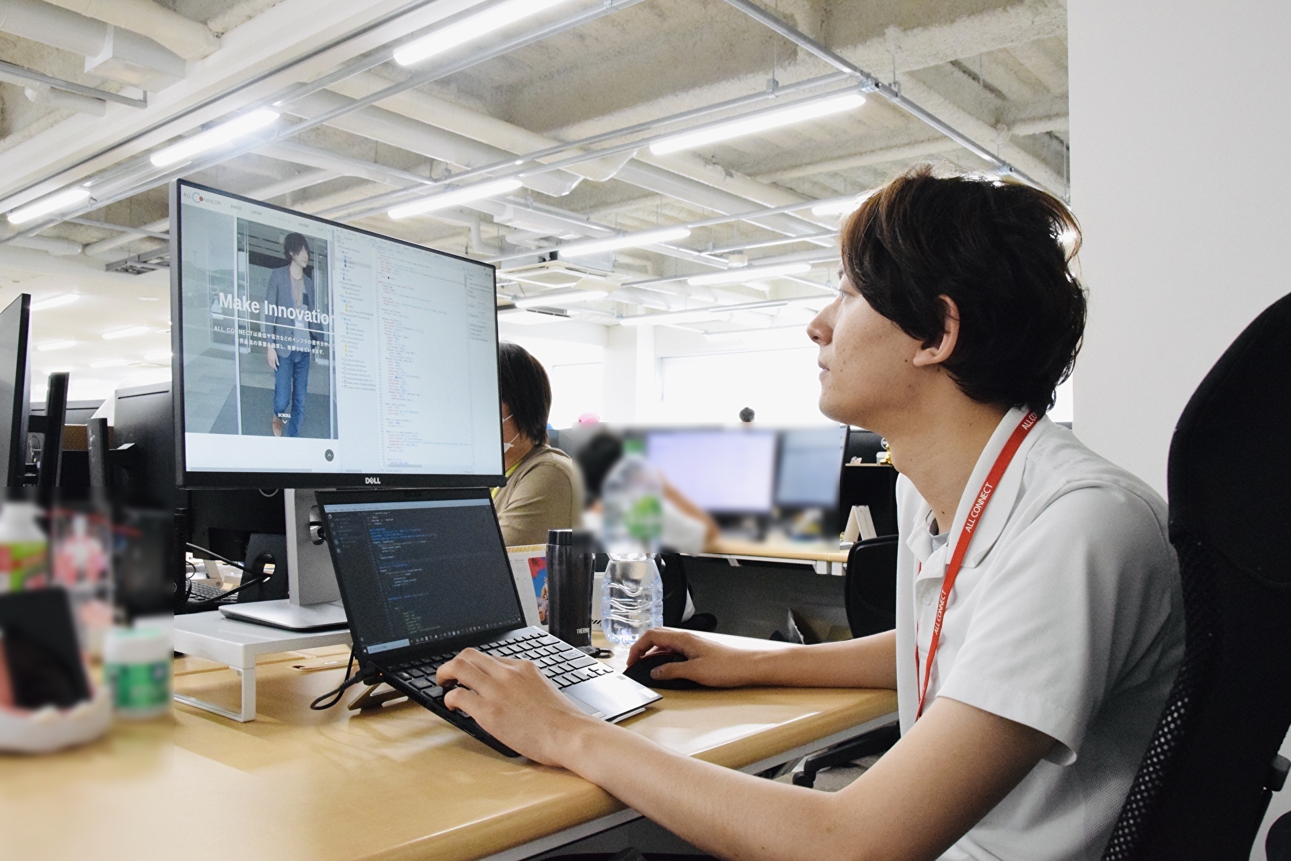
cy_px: 430
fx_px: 1076
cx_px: 646
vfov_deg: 43.6
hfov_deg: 61.9
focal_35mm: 30
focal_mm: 20
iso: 6400
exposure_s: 1/100
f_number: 10
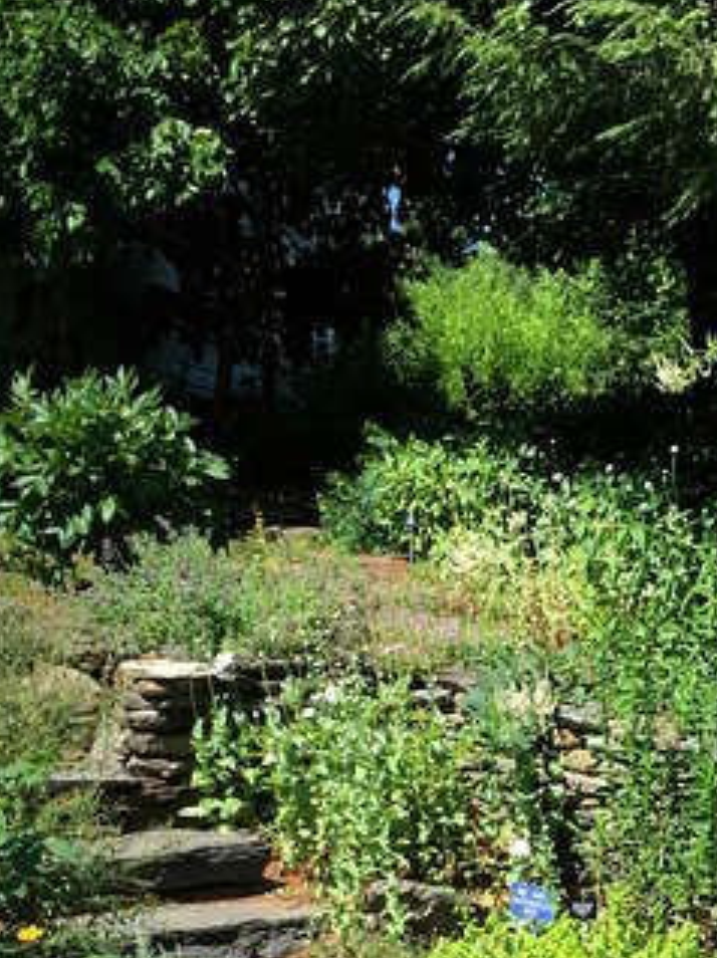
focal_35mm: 73
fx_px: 2019
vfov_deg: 24.9
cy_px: 1039
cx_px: 636
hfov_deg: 19.8
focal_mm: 4.15
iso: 25
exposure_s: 1/827
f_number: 2.2
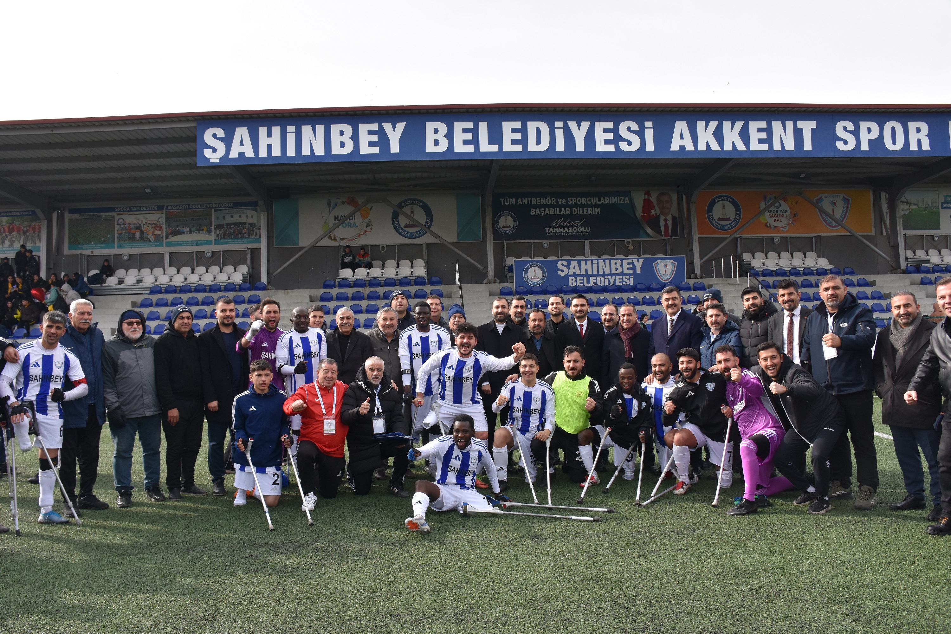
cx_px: 476
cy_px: 317
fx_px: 713
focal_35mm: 27
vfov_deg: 47.9
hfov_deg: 67.4
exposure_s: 1/500
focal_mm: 18
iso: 400
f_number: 8
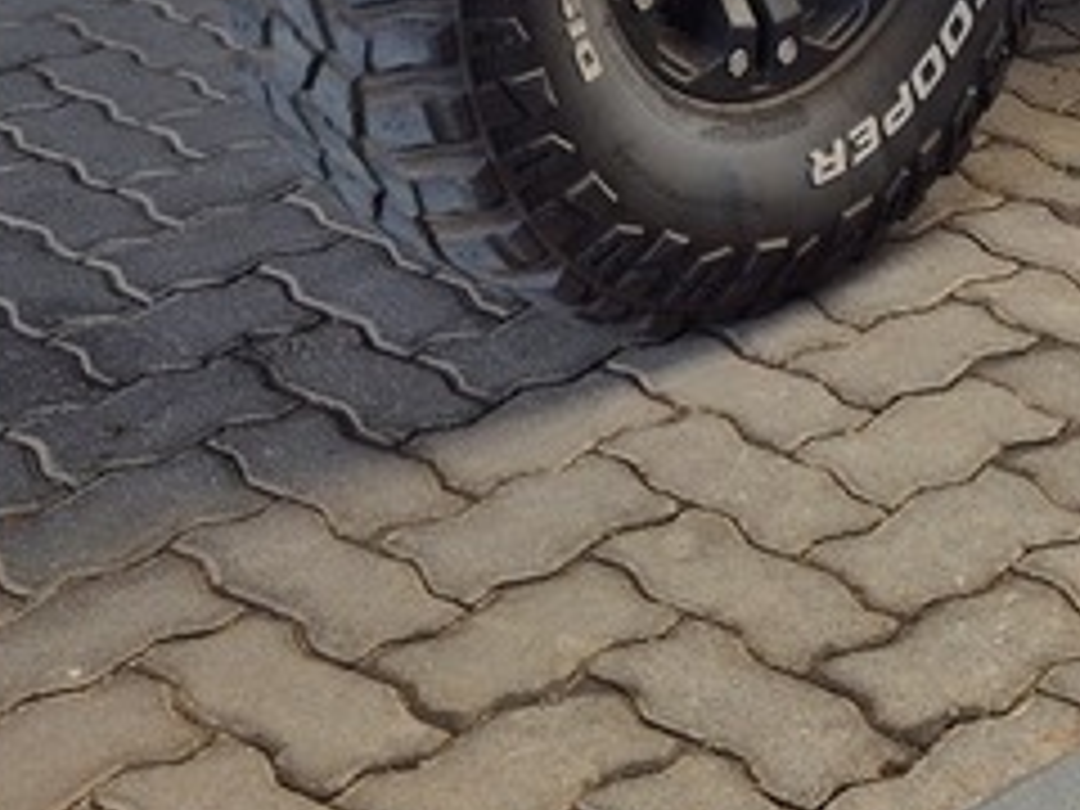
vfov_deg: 12.9
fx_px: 3058
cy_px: -855
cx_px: 652
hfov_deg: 20.0
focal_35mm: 98
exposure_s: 1/311
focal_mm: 5.4
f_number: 1.8
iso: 25
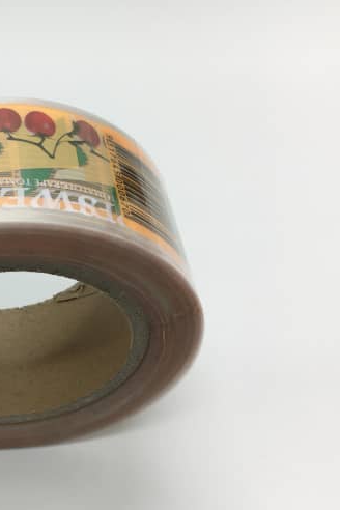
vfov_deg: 40.2
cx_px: -6
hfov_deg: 26.0
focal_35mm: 49
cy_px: 293
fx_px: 694
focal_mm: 4.15
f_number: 2.2
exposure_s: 1/221
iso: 25
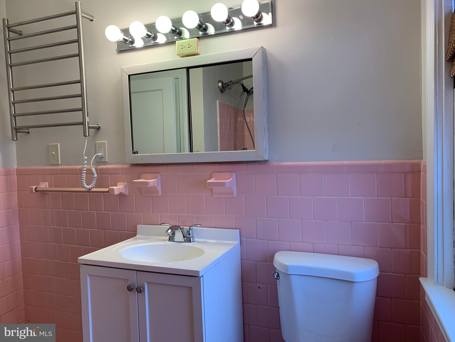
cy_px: 171
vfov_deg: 53.1
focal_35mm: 26
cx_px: 228
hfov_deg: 67.3
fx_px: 342
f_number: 1.8
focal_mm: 4.25
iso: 80
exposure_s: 1/120
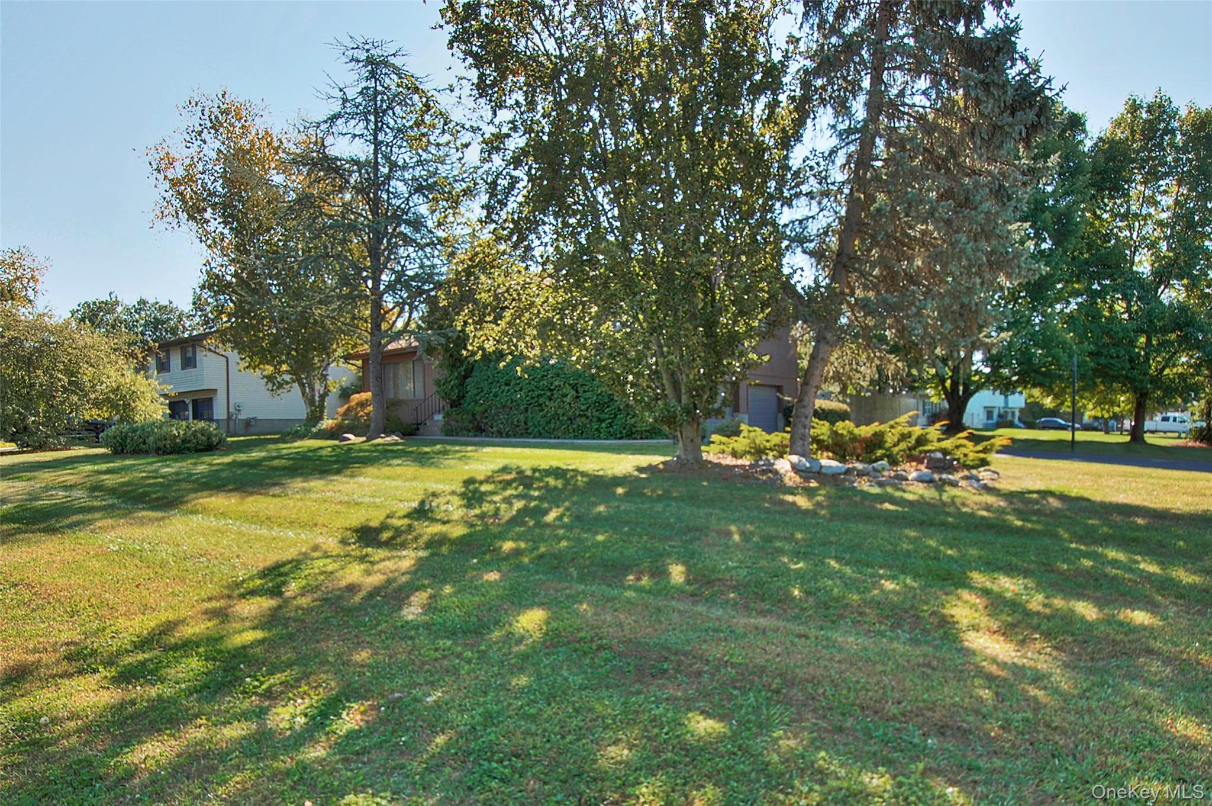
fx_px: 605
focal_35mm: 18
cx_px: 606
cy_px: 403
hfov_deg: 90.1
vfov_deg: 67.3
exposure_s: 1/30
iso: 200
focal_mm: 12
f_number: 14
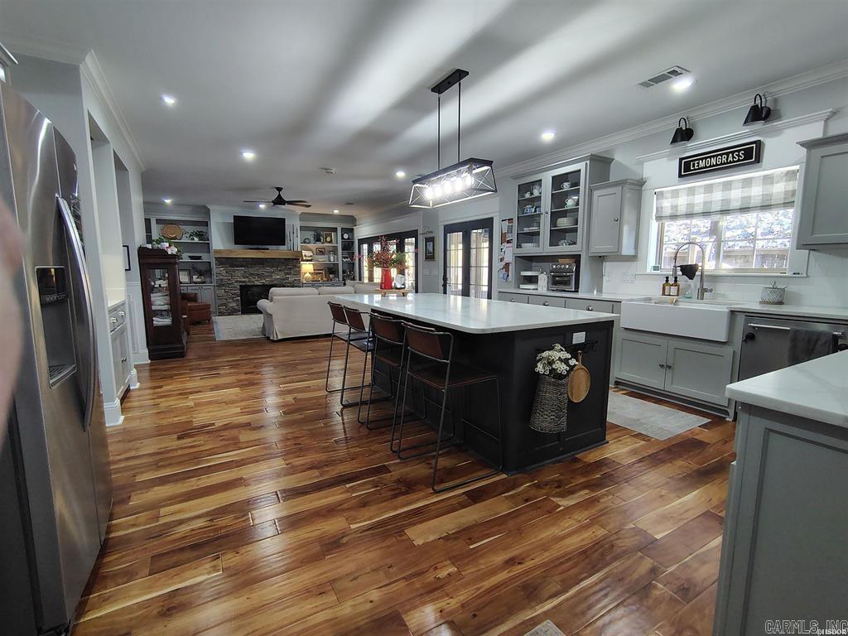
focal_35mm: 16
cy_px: 318
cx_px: 424
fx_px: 392
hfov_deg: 94.5
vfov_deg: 78.1
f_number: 2.2
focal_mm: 2.13
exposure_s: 1/40
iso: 547
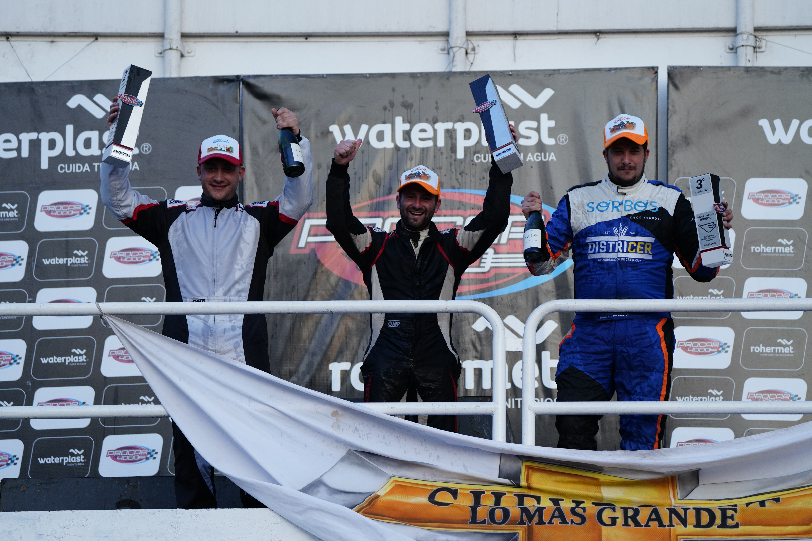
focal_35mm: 181
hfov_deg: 11.4
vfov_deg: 7.6
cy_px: 270
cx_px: 406
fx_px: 4083
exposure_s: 1/160
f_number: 5.6
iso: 1250
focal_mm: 181
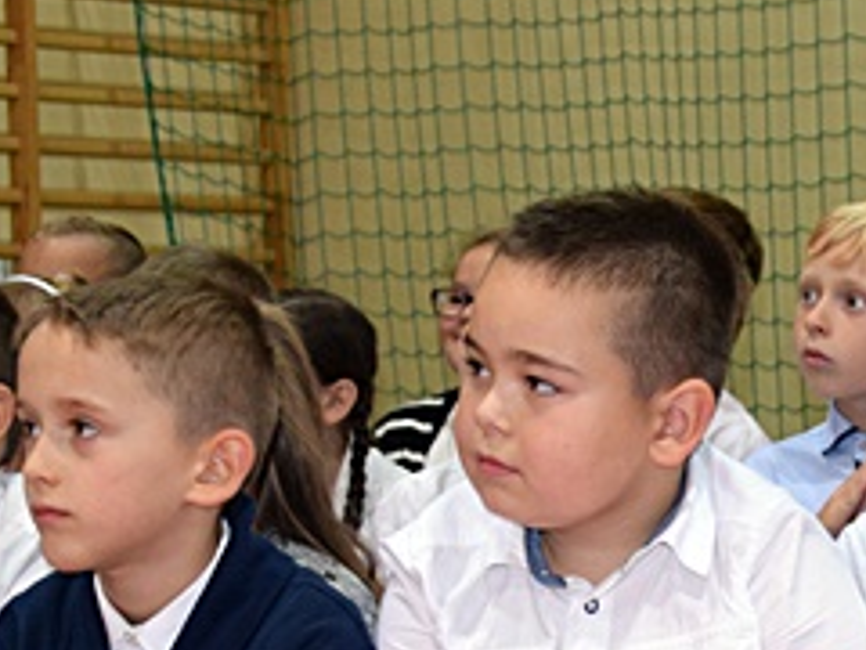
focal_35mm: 144
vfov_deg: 10.2
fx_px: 3602
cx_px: 1039
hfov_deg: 13.3
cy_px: 655
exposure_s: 1/60
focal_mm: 24
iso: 800
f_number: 4
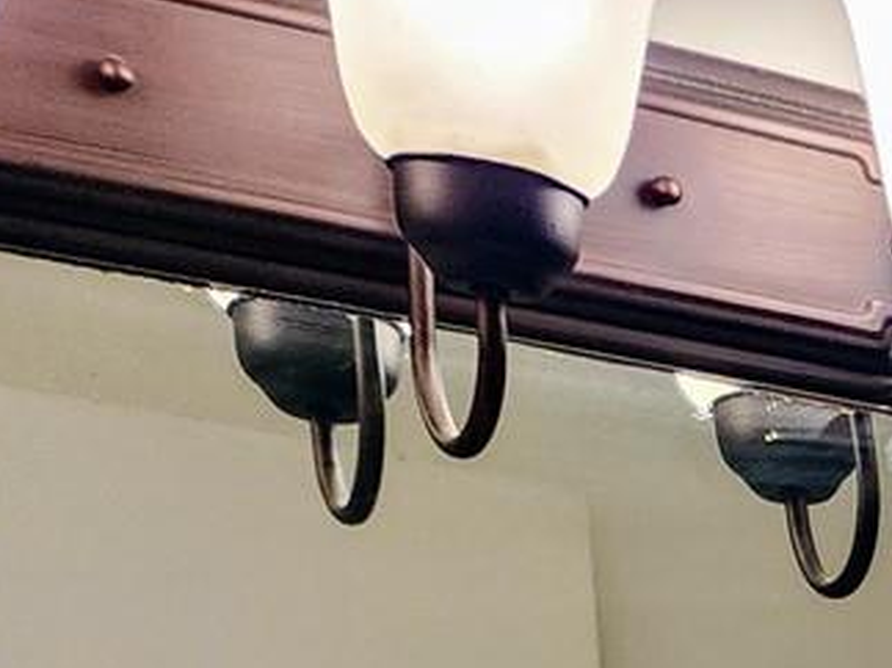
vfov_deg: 10.9
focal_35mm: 114
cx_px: 2132
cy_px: 1631
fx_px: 2937
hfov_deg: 13.1
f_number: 1.8
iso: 125
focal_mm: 6.4
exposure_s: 1/120
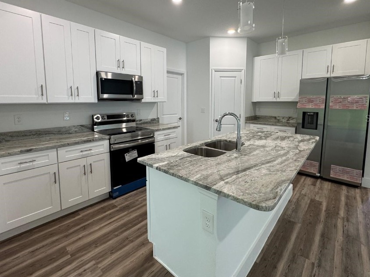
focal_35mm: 17
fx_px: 182
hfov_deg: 91.0
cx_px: 182
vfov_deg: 74.3
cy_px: 118
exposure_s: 1/120
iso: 200
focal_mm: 2.22
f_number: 2.2
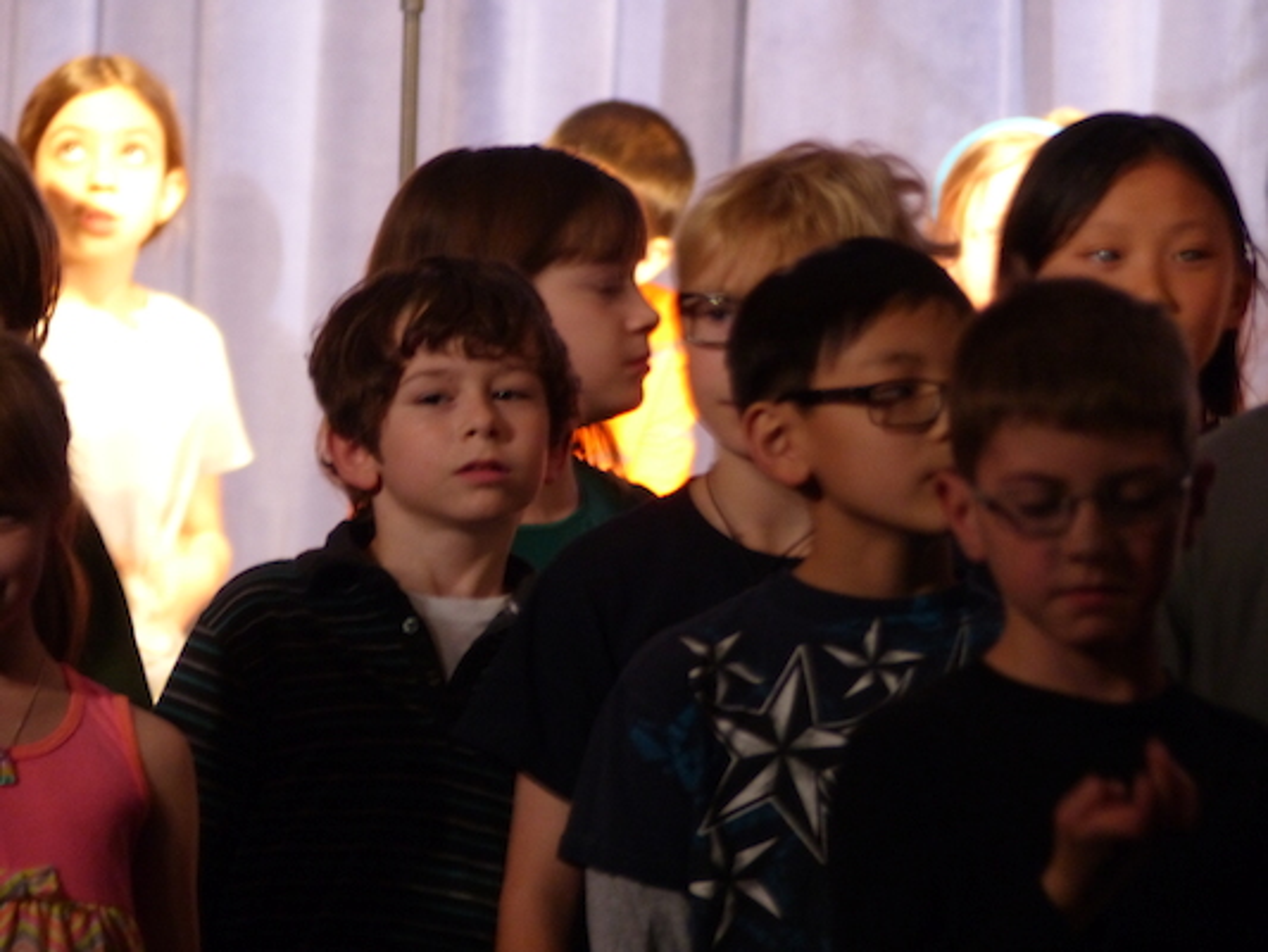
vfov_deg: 2.7
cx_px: 634
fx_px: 20444
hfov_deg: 3.6
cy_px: 476
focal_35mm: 558
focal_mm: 100.5
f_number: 2.8
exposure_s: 1/5
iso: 400
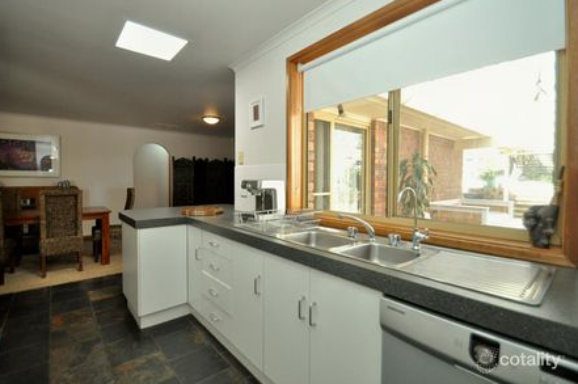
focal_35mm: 16
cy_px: 182
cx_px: 274
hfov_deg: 96.7
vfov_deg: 73.6
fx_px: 257
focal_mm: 10
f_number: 3.5
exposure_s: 1/125
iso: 900
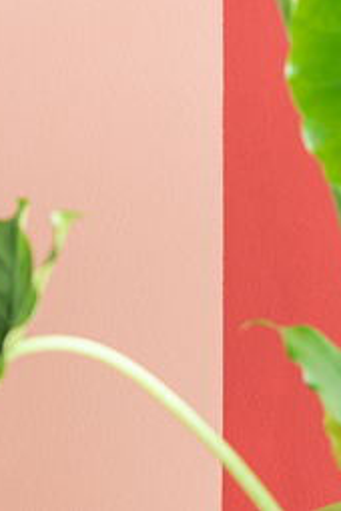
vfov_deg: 4.2
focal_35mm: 493
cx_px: -121
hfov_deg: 2.8
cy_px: -356
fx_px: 7004
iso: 50
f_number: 5.6
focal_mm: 145
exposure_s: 1/100
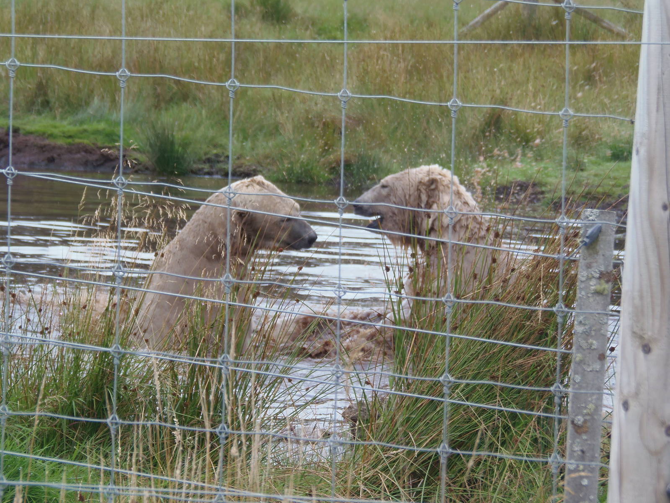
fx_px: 4084
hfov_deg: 9.4
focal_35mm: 211
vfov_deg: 7.0
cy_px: 252
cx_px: 335
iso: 64
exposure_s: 1/125
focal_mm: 39.2
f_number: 5
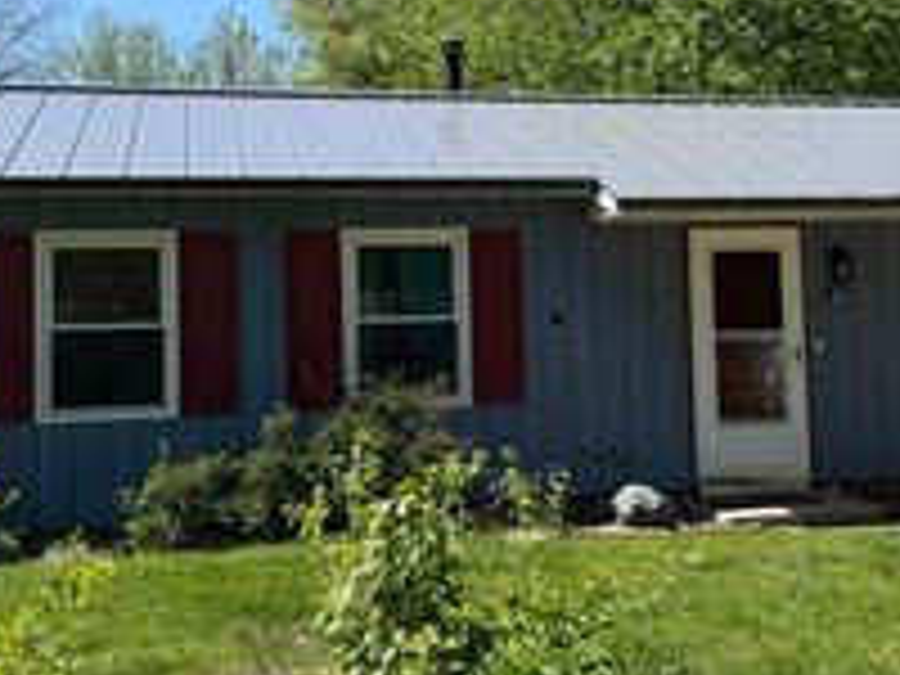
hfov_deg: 31.8
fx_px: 1560
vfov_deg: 24.4
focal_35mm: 60
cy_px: 268
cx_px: 626
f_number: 1.78
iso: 80
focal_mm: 6.76
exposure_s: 1/3145
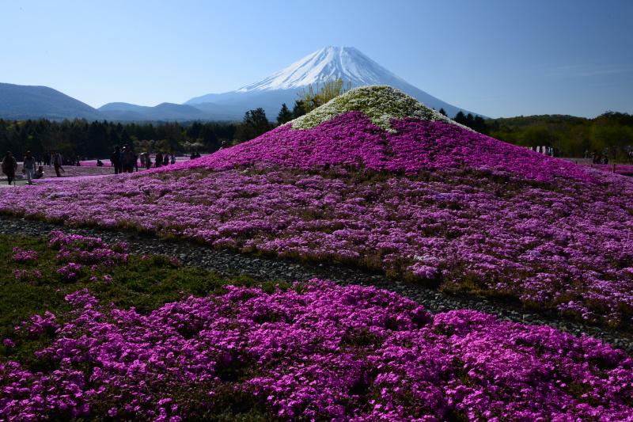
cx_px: 316
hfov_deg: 63.7
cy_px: 211
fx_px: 510
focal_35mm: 29
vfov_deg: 44.9
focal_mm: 29
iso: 100
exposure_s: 1/15
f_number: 22
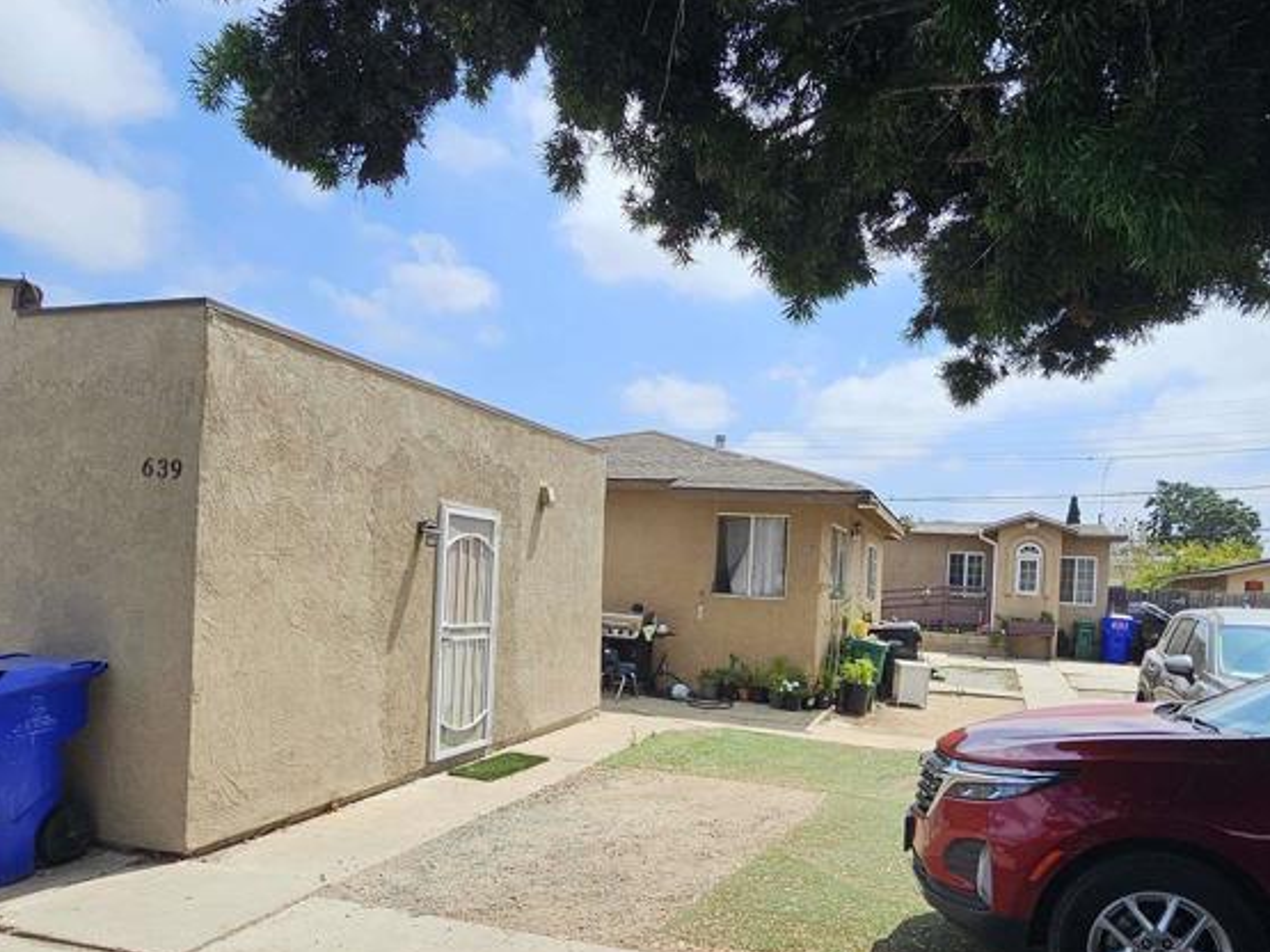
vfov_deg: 56.3
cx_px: 657
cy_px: 581
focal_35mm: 24
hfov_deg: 71.6
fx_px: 880
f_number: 2.2
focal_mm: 2.2
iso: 50
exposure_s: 1/2450
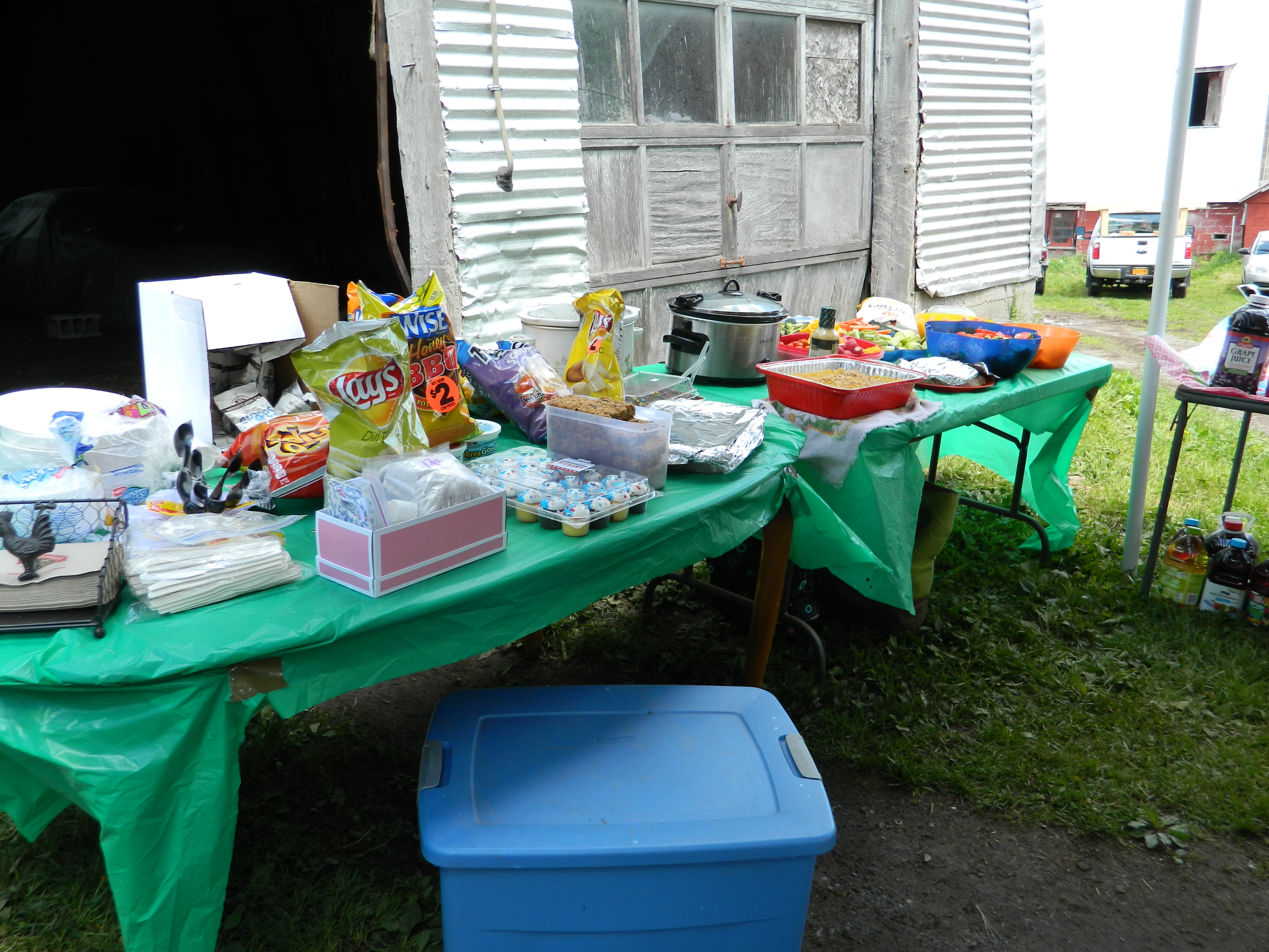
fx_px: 1136
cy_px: 476
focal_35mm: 31
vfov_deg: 45.4
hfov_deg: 58.4
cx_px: 634
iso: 80
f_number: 3.2
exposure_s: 1/100
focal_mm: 5.6
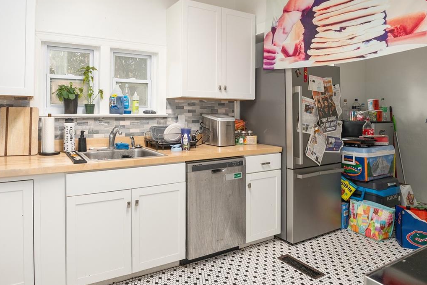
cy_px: 111
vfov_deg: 56.7
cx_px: 152
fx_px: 261
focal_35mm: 22
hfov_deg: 76.8
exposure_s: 1/4
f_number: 7.1
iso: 400
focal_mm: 14
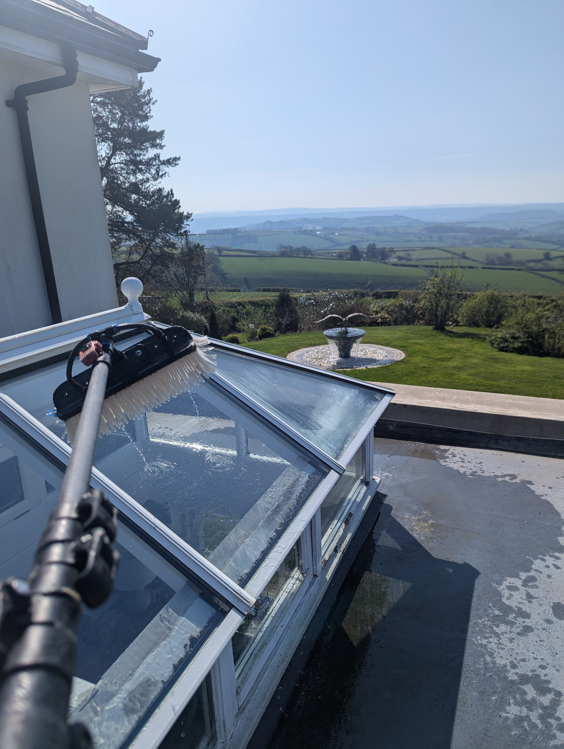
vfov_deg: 71.5
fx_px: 520
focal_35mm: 24
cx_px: 282
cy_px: 374
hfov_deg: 56.9
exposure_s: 1/3333
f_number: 1.85
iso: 47
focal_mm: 6.81
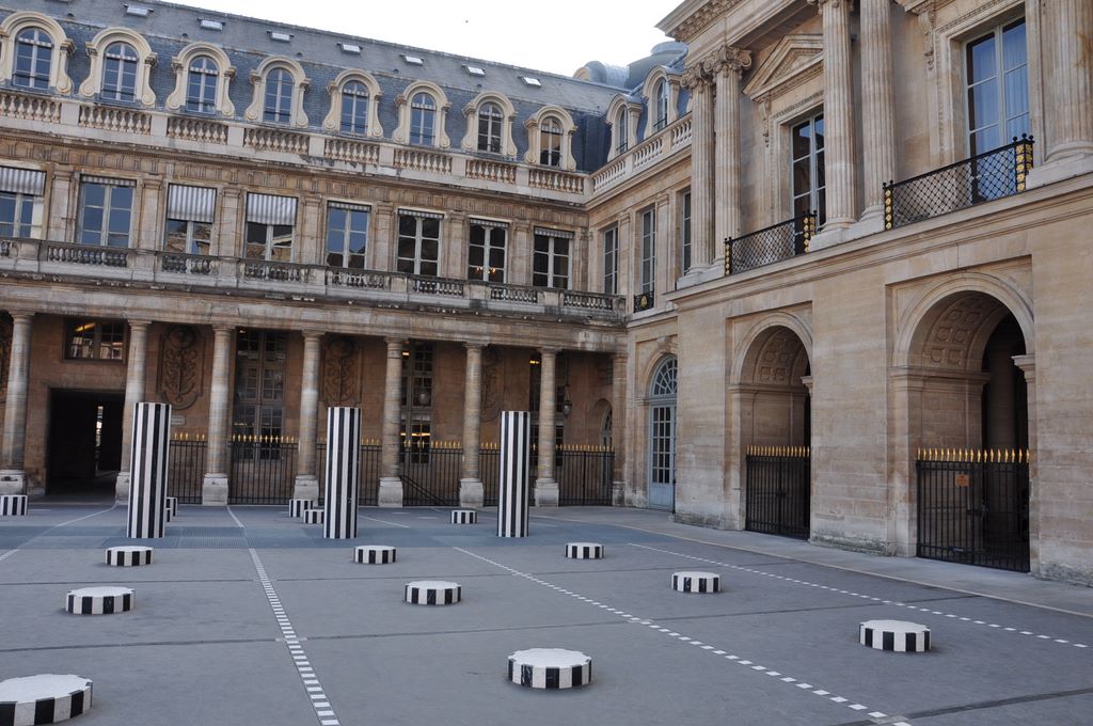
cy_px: 363
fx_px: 819
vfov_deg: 47.8
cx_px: 546
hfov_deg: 67.4
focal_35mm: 27
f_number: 9
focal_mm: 18
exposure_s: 1/160
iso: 200
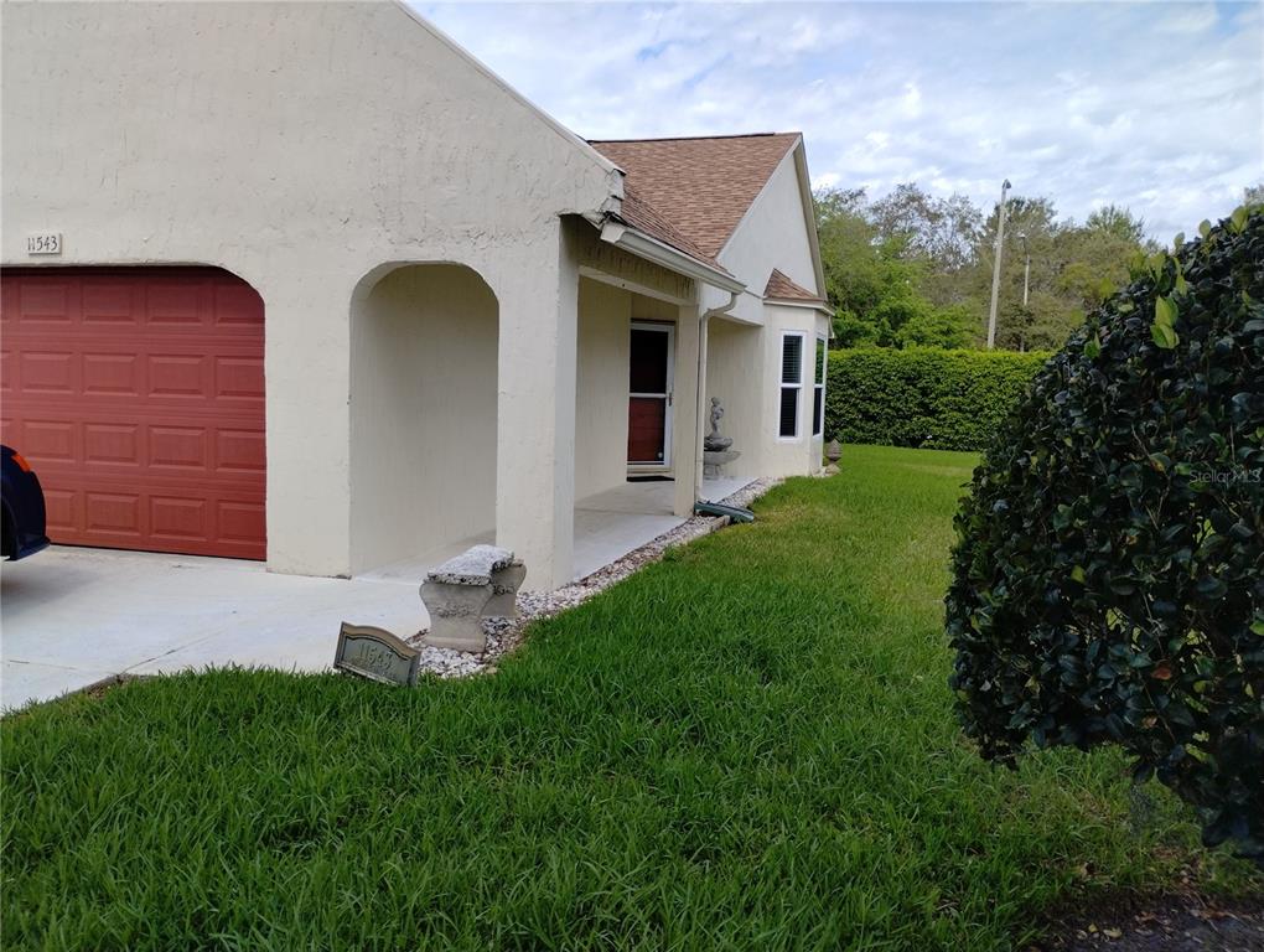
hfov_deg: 63.4
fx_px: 1024
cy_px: 476
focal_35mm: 28
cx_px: 632
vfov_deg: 49.9
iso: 100
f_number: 1.8
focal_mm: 4.27
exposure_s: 1/612
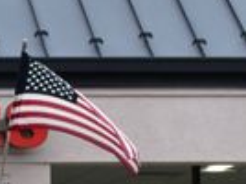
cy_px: 383
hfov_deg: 10.0
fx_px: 1322
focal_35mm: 186
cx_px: -198
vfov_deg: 7.6
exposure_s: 1/125
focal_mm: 27
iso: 400
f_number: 9
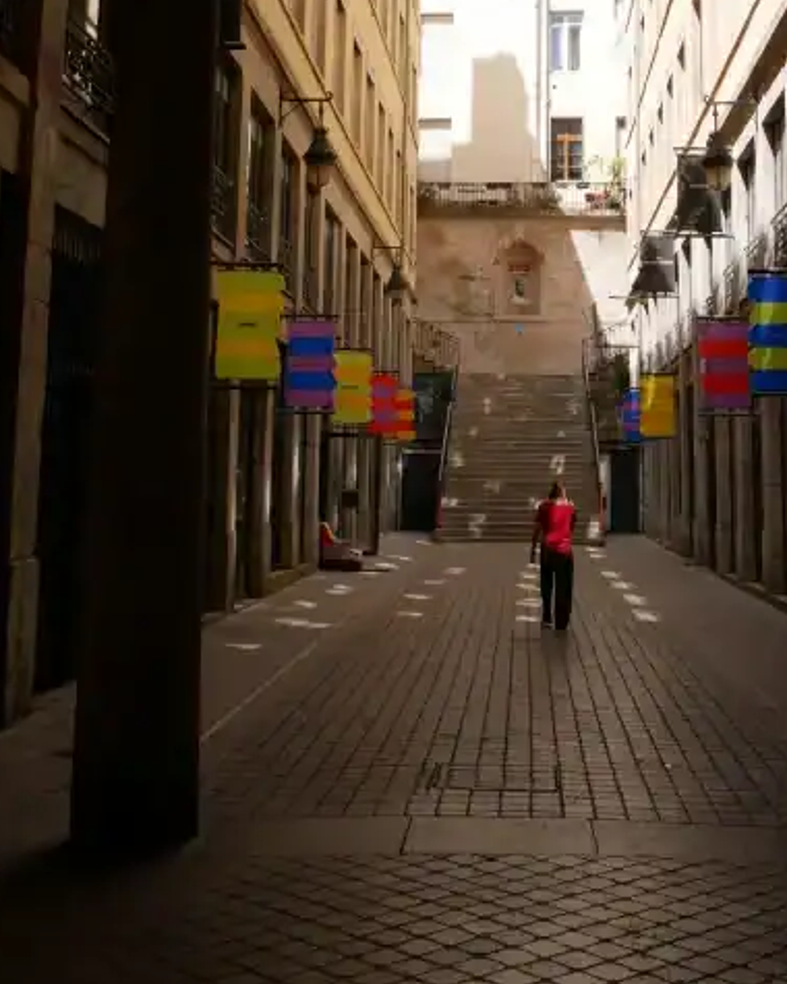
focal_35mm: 46
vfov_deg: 39.3
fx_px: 1339
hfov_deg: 32.6
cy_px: 249
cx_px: 491
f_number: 7.1
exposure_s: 1/400
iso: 400
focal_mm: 14
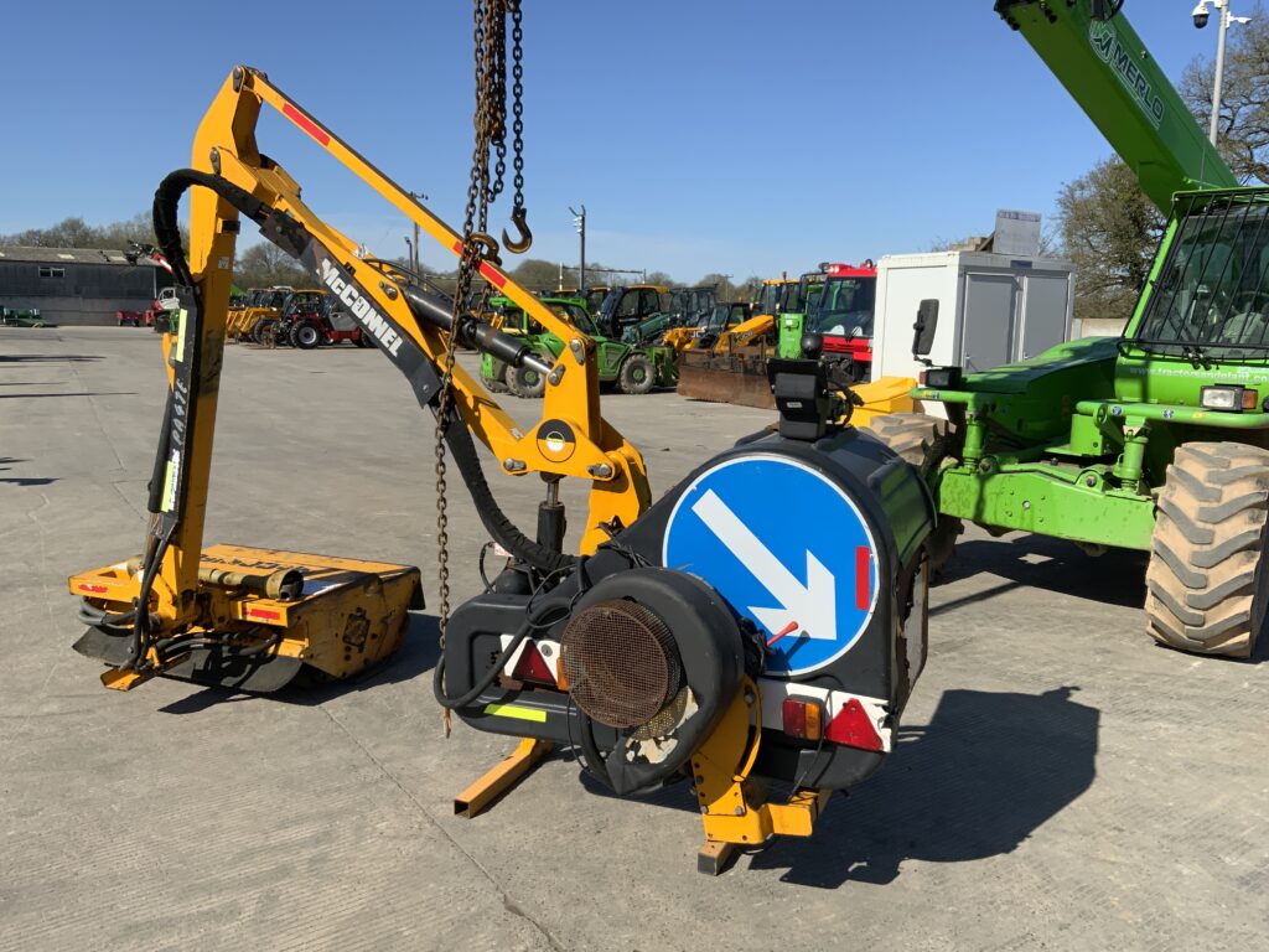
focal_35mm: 29
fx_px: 1063
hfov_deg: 61.7
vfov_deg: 48.2
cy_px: 476
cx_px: 634
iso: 16
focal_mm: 3
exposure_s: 1/2227
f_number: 1.8
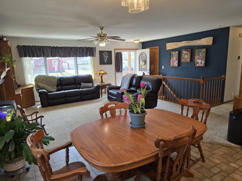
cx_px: 121
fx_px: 161
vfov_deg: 58.9
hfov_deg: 73.9
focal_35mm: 23
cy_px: 90
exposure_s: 1/100
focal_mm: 6.3
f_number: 1.7
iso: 80
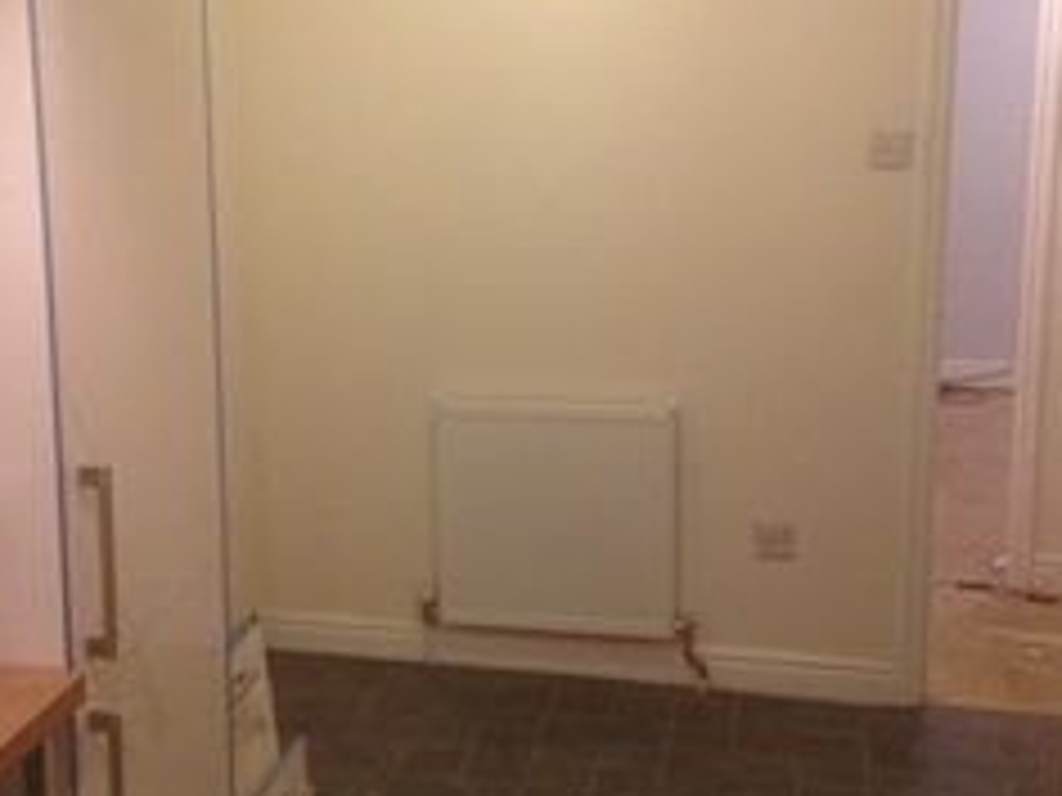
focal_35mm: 56
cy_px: 346
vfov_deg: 26.1
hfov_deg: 34.2
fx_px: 1718
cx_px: 423
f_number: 2.4
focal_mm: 4.12
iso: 125
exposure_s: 1/20
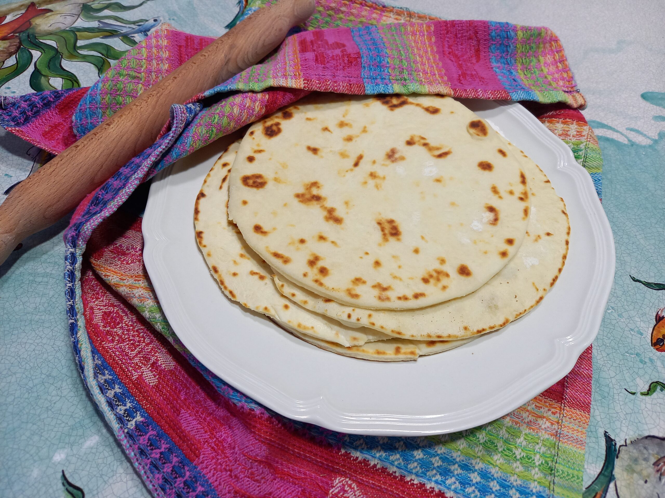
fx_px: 480
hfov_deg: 69.4
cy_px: 249
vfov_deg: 54.9
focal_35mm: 25
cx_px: 332
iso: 160
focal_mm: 4.65
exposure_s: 1/50
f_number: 1.8
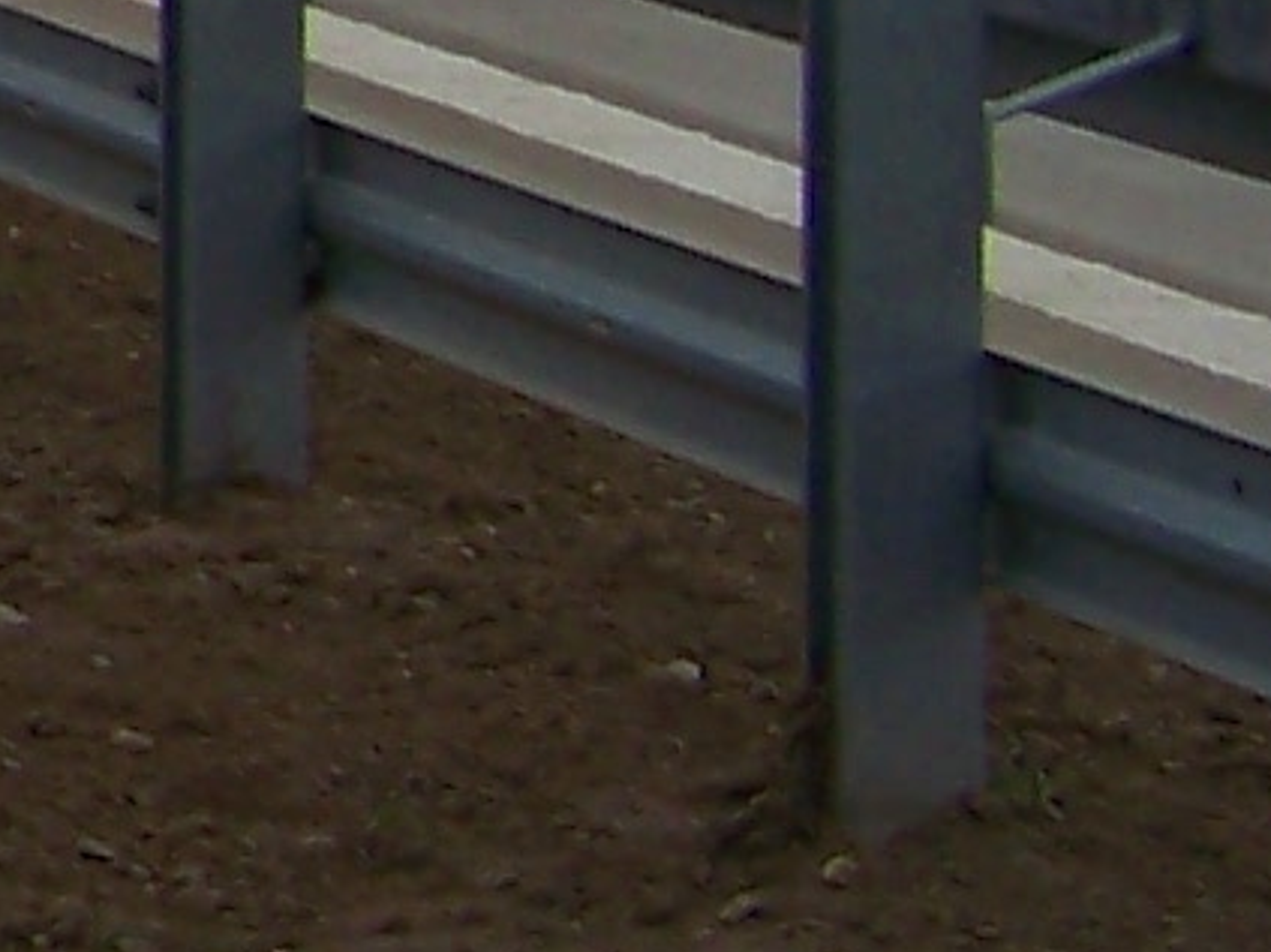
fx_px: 10204
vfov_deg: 5.2
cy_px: -1408
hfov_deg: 6.4
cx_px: -2770
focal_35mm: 278
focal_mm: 5.85
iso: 64
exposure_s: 1/800
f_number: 4
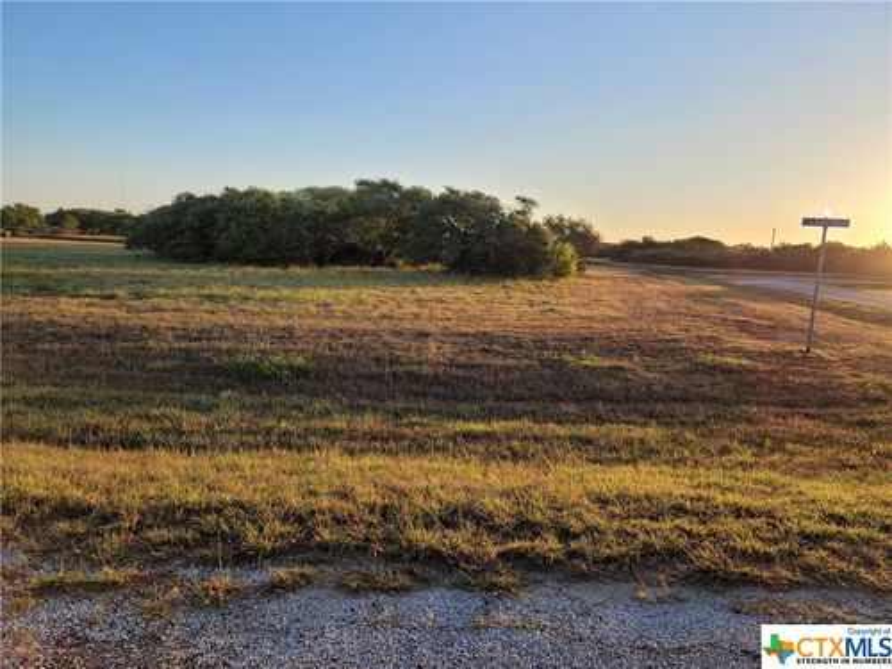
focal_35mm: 25
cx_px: 446
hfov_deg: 69.4
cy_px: 334
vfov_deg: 54.9
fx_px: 644
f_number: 1.8
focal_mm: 7
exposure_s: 1/266
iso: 20
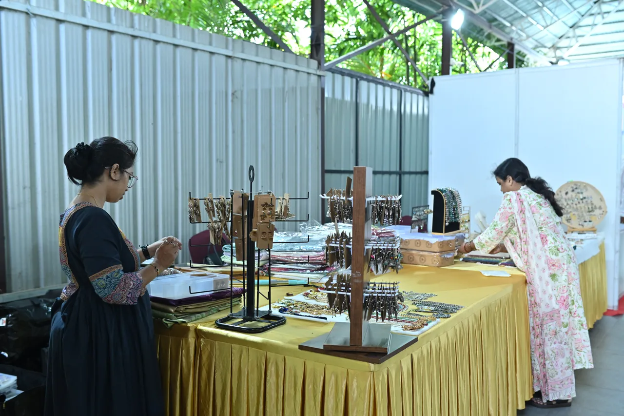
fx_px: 607
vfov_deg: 37.8
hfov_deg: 54.4
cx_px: 312
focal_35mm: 35
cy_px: 208
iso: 800
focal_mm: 35
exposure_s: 1/125
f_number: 4
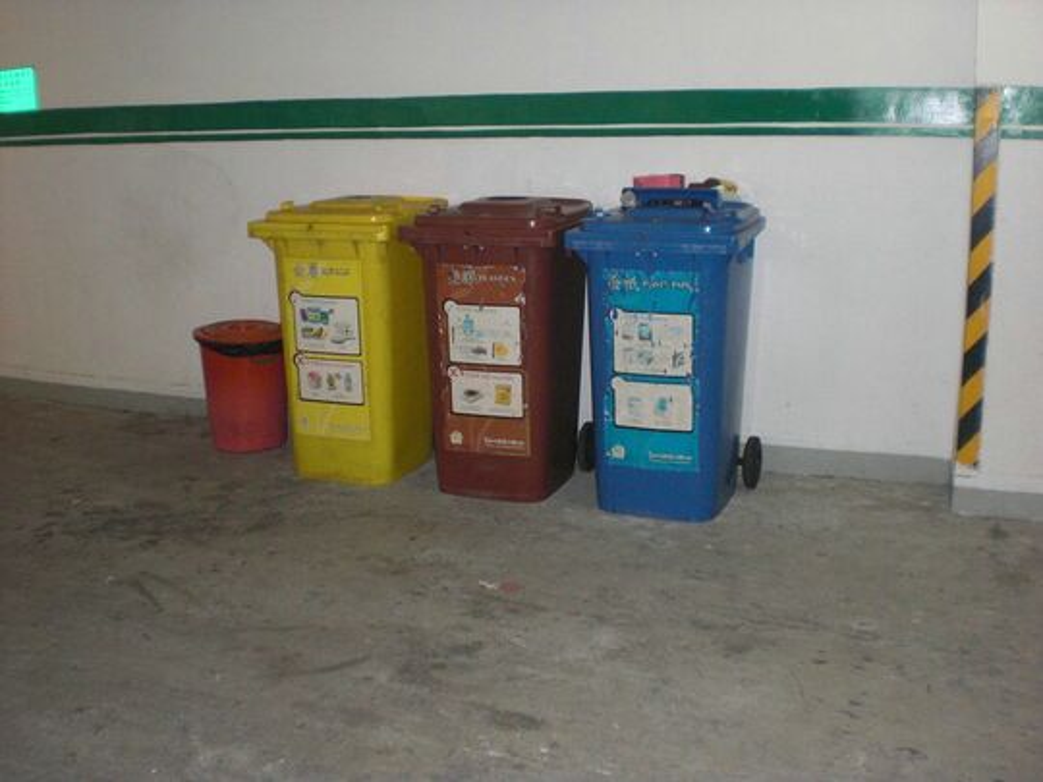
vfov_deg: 37.7
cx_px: 522
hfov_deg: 49.0
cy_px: 391
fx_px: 1145
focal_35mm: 38
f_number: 3.1
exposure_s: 1/60
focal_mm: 6.3
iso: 200
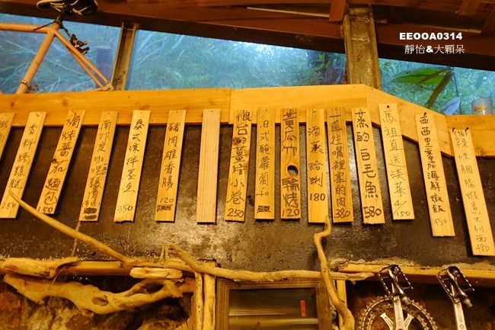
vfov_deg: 43.6
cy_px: 165
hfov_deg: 61.9
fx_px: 412
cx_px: 248
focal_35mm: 30
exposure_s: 1/13
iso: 800
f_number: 2.5
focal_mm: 11
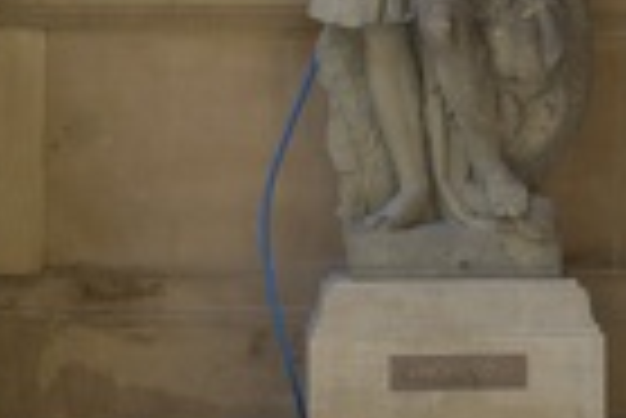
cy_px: -234
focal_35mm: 285
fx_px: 4961
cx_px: 1067
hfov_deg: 7.1
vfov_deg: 4.8
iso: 50
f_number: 16
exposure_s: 1/4
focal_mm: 50
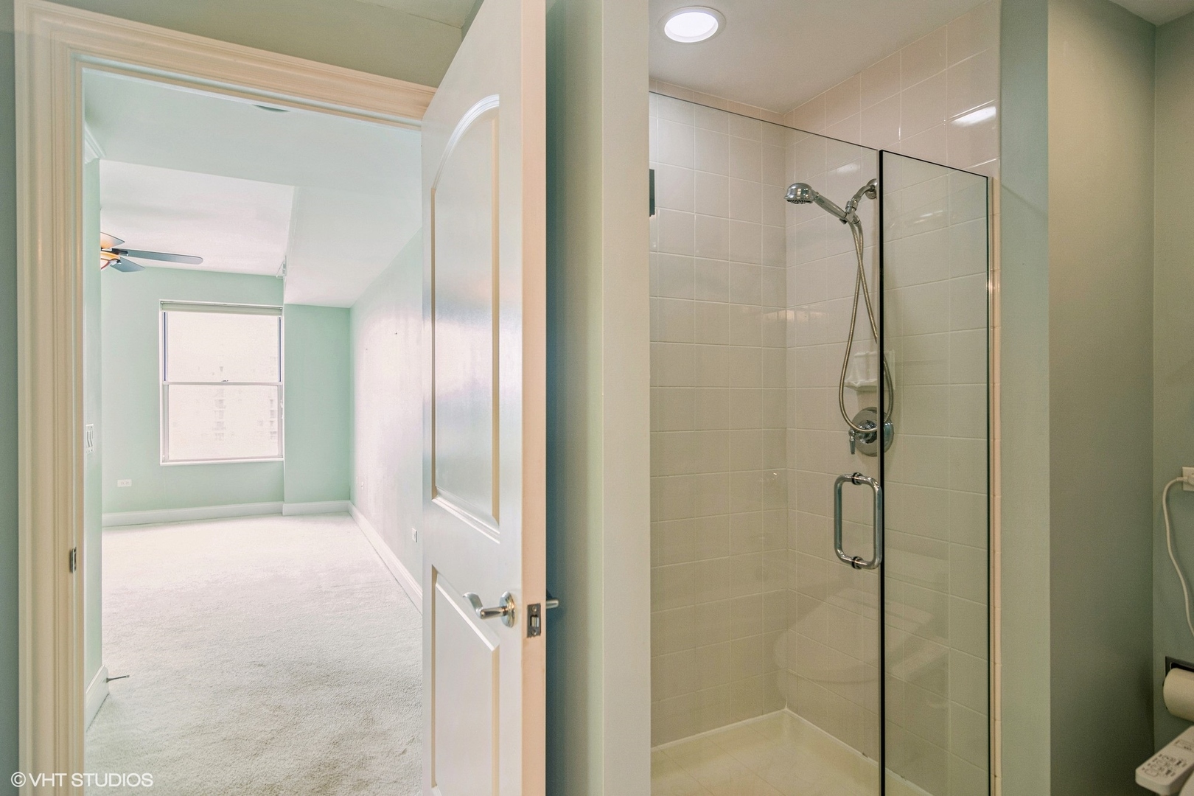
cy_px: 398
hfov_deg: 90.0
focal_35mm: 18
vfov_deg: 67.4
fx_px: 597
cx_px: 597
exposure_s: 1/13
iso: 200
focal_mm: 12
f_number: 9
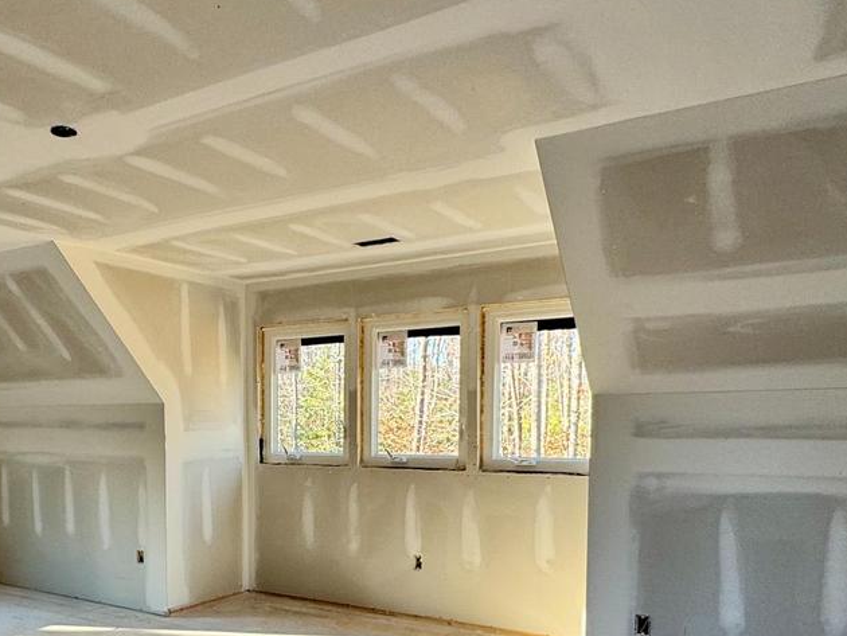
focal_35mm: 32
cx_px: 265
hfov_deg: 55.3
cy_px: 481
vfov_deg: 42.7
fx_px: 783
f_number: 2.2
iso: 64
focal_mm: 2.22
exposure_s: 1/99
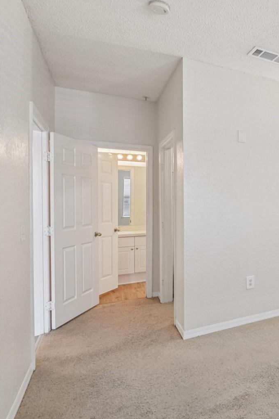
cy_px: 207
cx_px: 324
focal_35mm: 25
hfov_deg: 39.3
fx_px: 291
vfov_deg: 71.5
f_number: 8
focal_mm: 16
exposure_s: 1/10
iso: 400
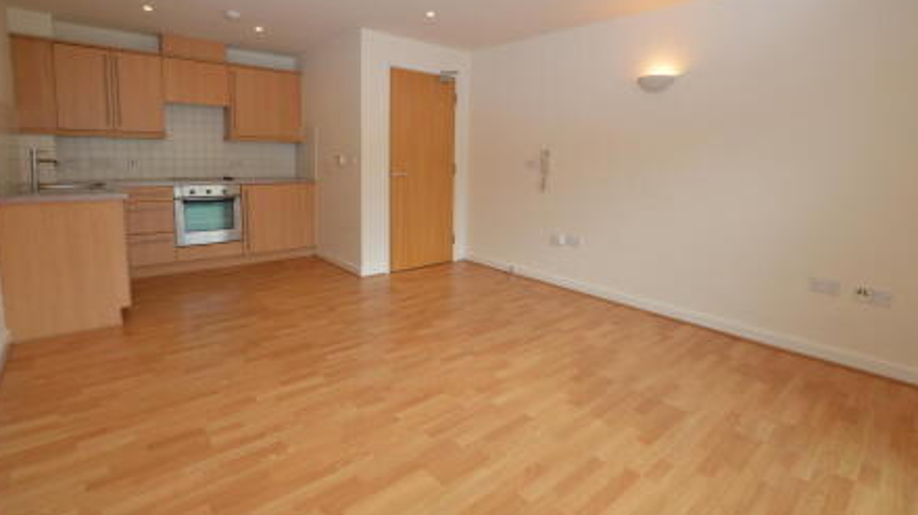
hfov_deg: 95.9
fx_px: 414
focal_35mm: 17
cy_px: 207
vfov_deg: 63.3
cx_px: 469
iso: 400
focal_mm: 10
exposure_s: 1/125
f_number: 5.6
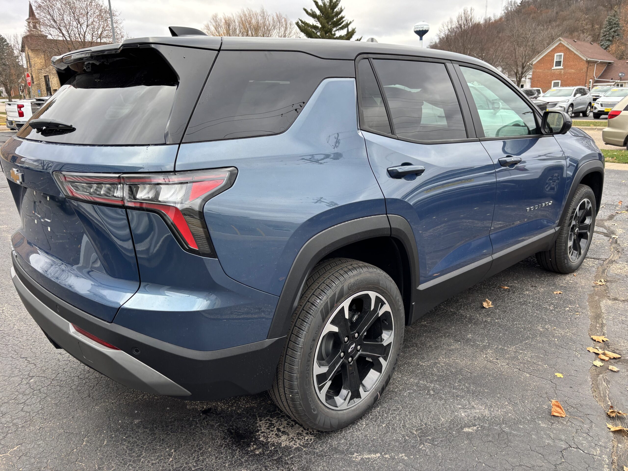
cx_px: 314
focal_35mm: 26
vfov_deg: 53.1
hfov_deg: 67.3
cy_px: 236
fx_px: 472
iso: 40
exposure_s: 1/121
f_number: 1.6
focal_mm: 5.96
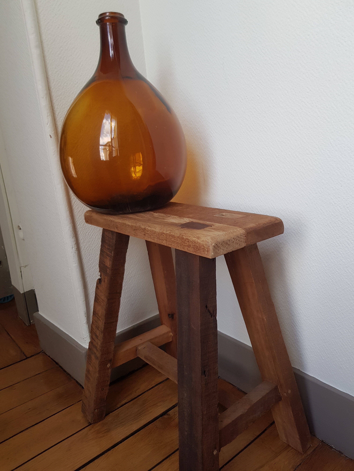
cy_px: 236
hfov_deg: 53.1
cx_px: 177
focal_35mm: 26
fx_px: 355
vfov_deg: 67.3
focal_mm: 4.2
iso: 80
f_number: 1.7
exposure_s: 1/120
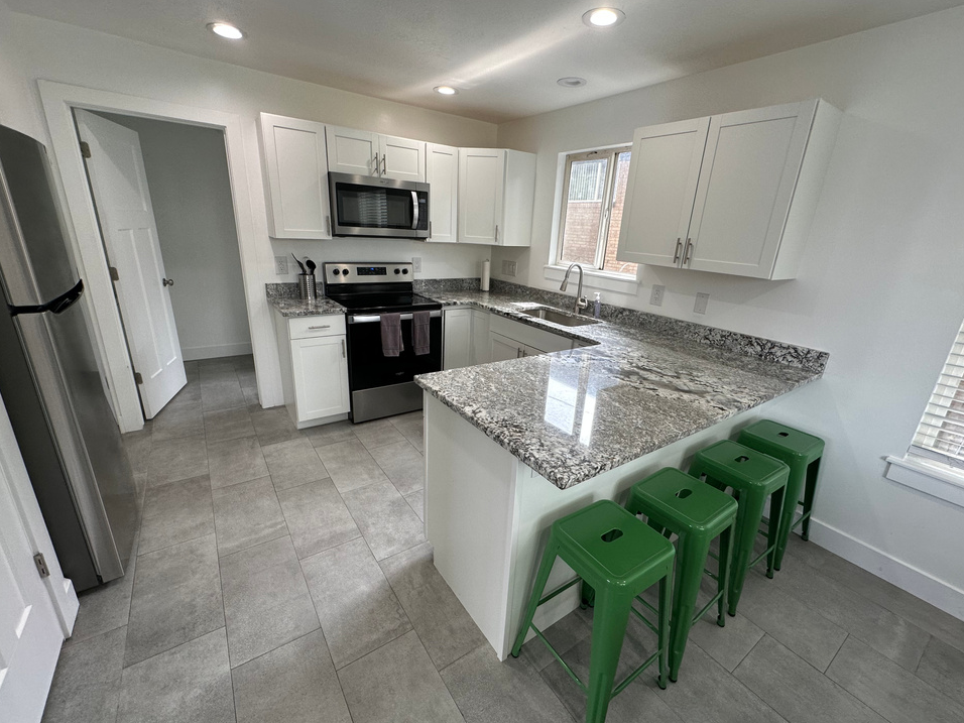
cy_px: 365
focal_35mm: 15
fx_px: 418
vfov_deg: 81.7
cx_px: 494
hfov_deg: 98.2
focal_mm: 2.22
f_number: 2.2
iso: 100
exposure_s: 1/120
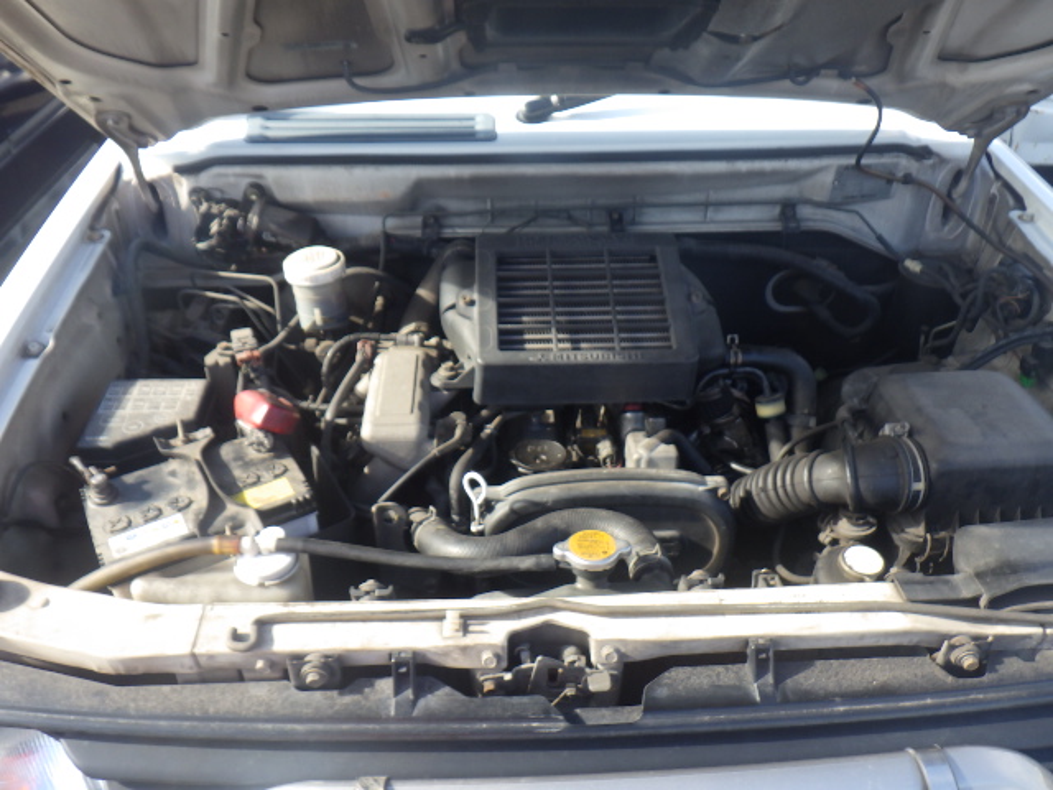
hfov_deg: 63.4
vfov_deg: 49.7
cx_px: 526
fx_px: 852
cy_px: 395
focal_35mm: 28
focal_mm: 5
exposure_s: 1/160
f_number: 4.2
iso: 125
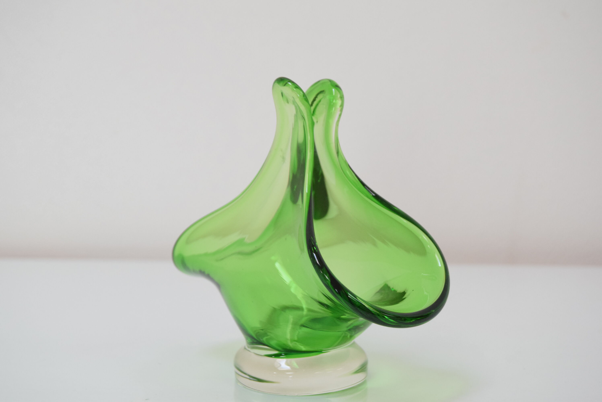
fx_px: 1381
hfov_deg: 24.6
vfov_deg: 16.6
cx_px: 301
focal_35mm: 82
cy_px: 201
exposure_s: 1/200
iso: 1600
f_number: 7.1
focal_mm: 55
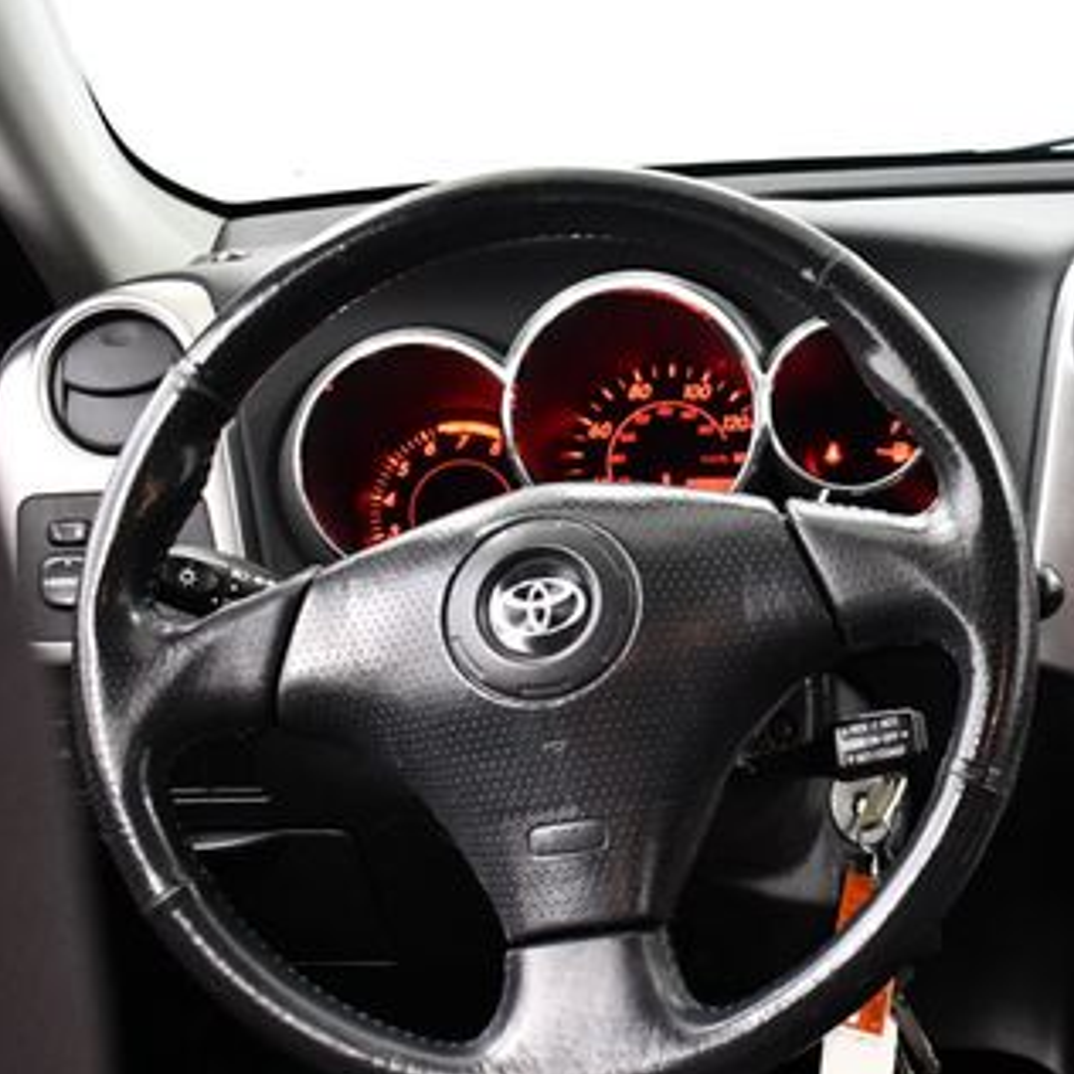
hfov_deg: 26.5
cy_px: 666
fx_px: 2176
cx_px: 1023
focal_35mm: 62
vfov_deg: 27.6
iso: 3200
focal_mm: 18
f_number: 3.5
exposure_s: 1/100
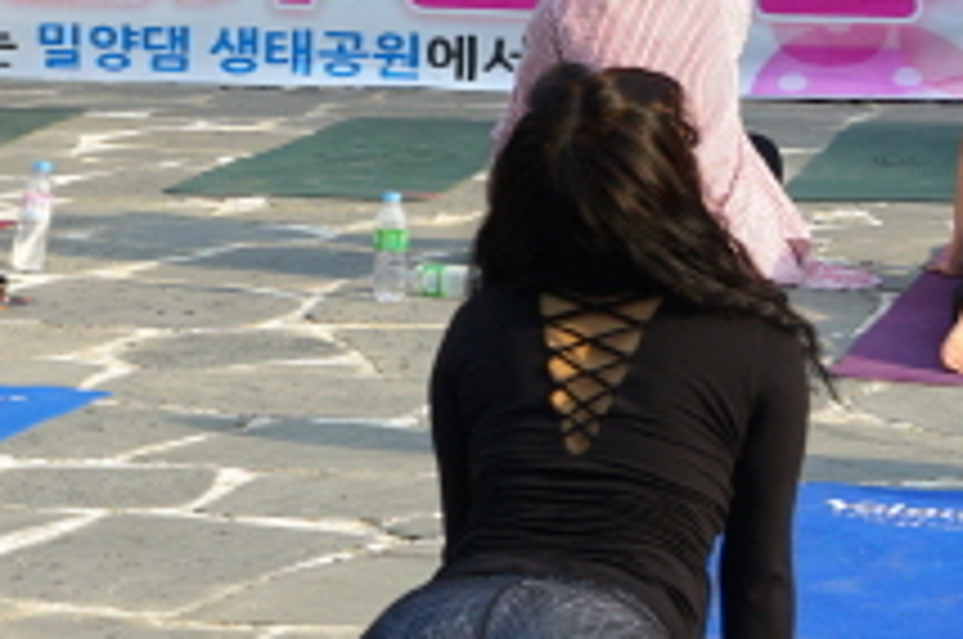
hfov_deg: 11.8
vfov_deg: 7.9
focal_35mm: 172
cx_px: -40
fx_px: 4594
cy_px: 45
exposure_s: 1/250
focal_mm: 46
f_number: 6.3
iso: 100
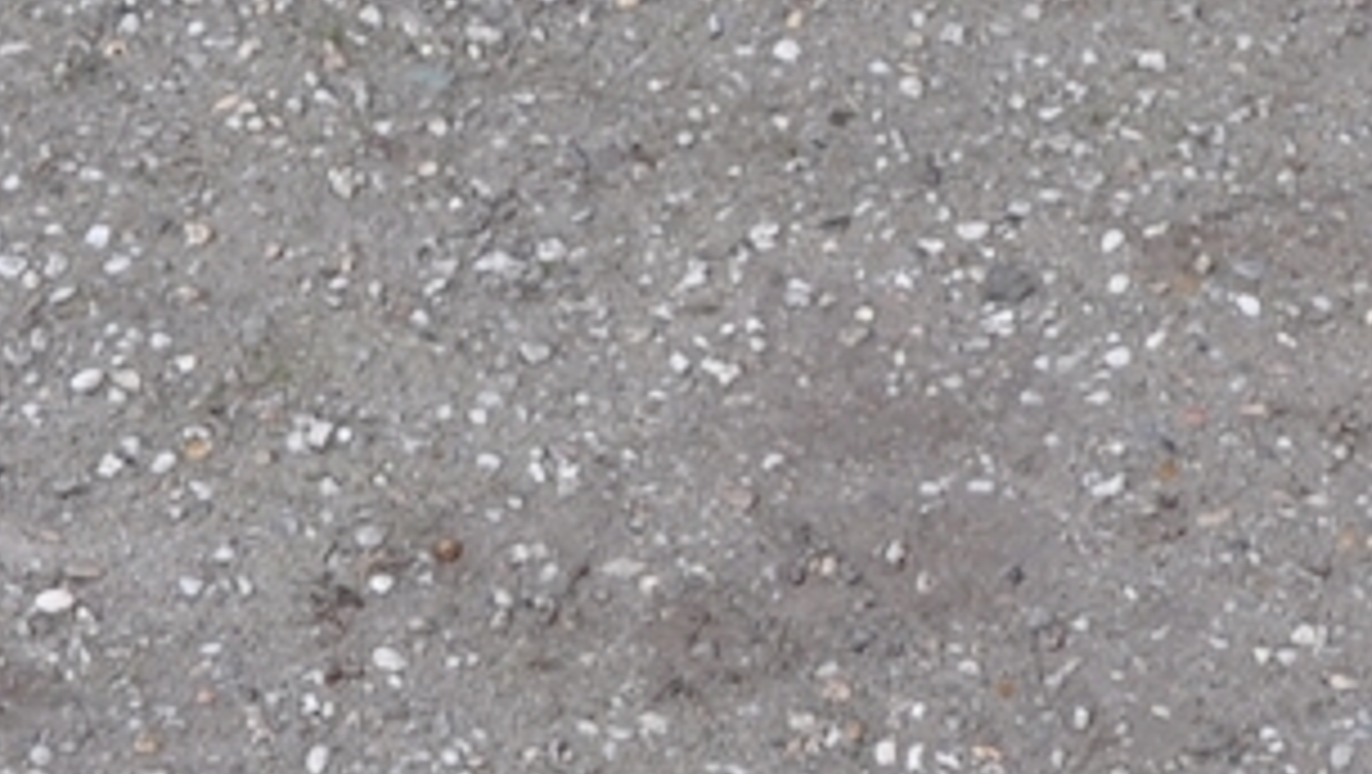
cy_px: -2072
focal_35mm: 237
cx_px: 1390
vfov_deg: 4.8
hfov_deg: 9.0
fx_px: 8627
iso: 200
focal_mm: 24
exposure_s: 1/250
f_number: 8
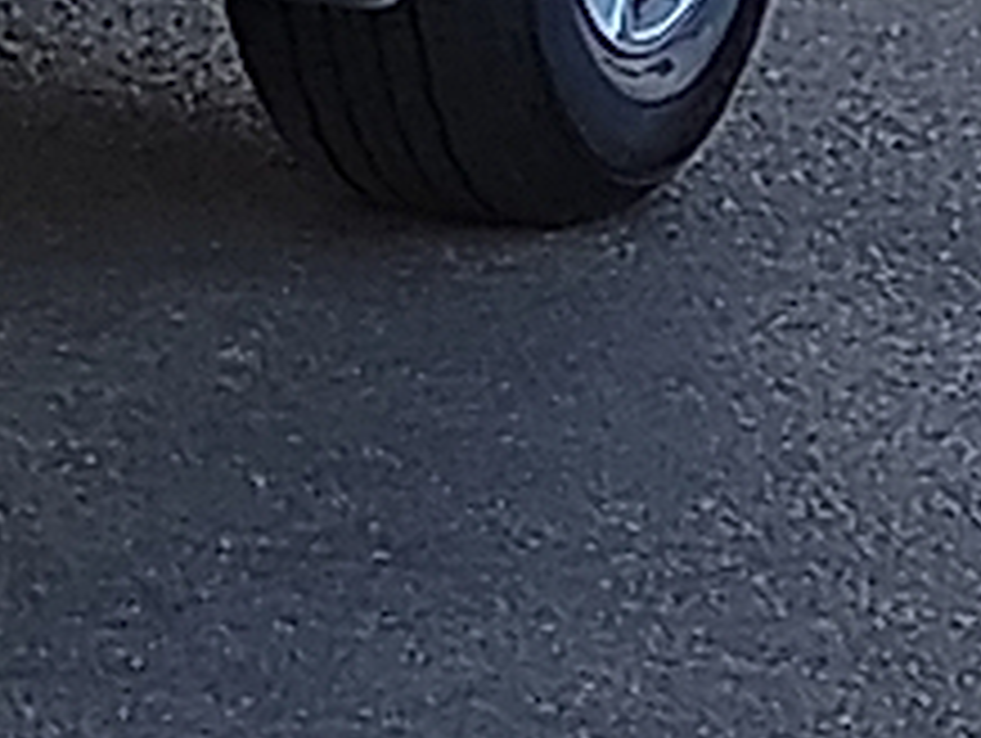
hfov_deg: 6.0
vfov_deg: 5.0
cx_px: -2484
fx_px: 8313
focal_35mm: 293
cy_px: -562
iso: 25
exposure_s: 1/667
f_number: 1.8
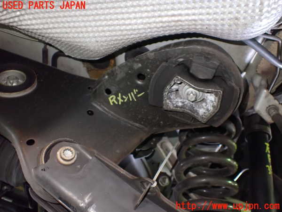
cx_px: 141
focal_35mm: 30
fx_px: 244
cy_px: 106
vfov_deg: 46.8
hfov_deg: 60.0
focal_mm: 5.4
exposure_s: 1/30
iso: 1250
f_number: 2.3
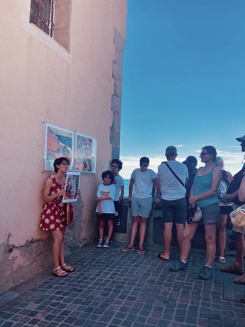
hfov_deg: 53.1
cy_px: 164
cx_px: 122
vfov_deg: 67.3
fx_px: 245
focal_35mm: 26
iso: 32
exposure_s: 1/1245
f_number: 1.8
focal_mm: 4.25
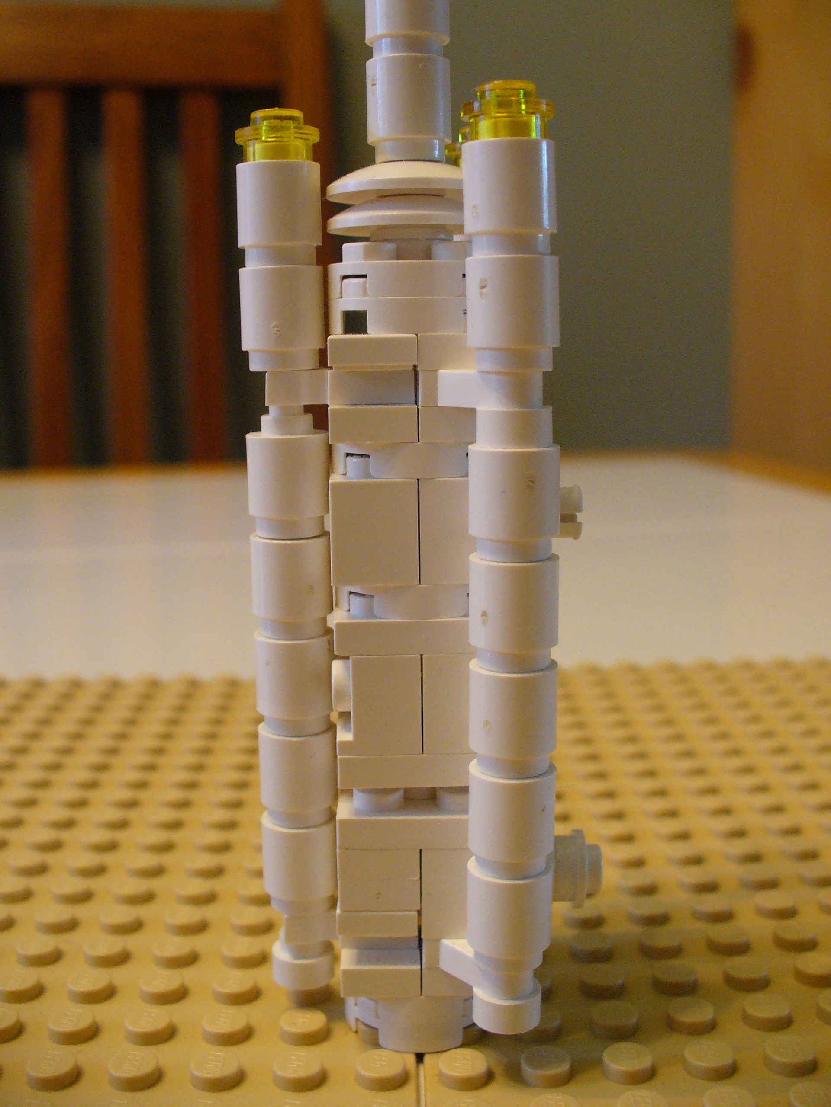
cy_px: 554
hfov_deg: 38.7
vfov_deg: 50.1
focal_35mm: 37
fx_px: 1184
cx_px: 416
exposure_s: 1/25
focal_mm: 6.1
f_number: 2.8
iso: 200
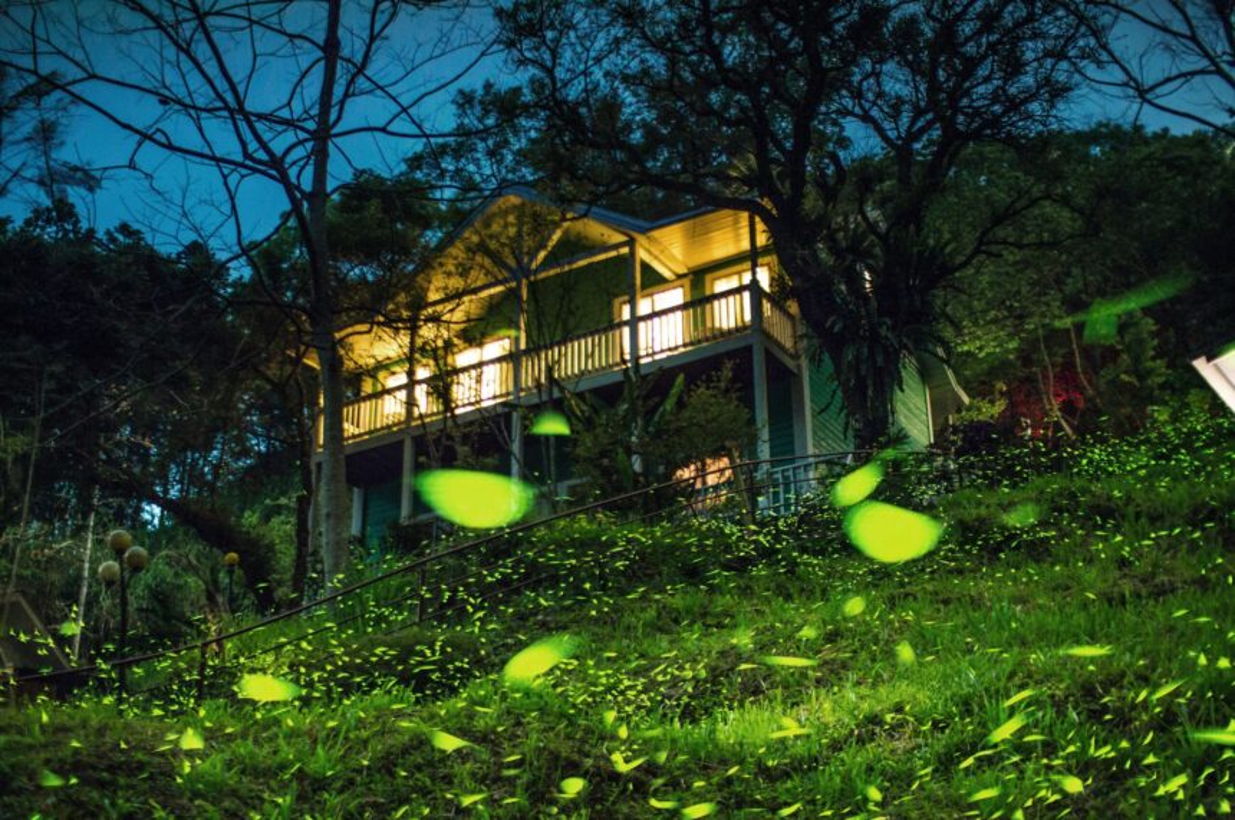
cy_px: 410
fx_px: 1542
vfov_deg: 29.8
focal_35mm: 45
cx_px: 618
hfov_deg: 43.7
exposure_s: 39
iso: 400
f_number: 1.4
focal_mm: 30
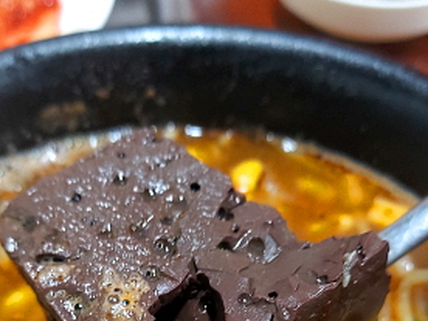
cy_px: 347
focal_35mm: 58
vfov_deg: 23.7
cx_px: 189
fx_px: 717
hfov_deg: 33.2
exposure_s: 1/24
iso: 500
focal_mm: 4.58
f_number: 2
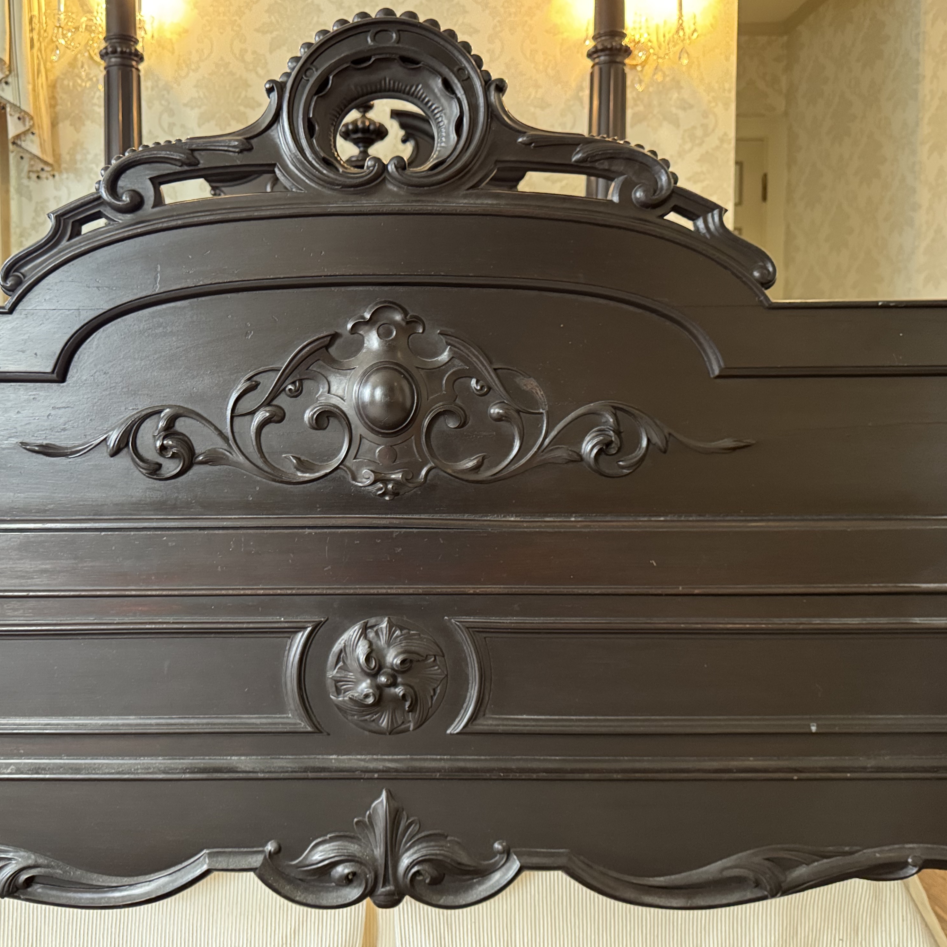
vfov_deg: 55.6
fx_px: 898
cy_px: 465
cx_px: 378
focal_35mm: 29
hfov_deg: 55.2
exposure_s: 1/30
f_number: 1.78
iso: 800
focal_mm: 6.76
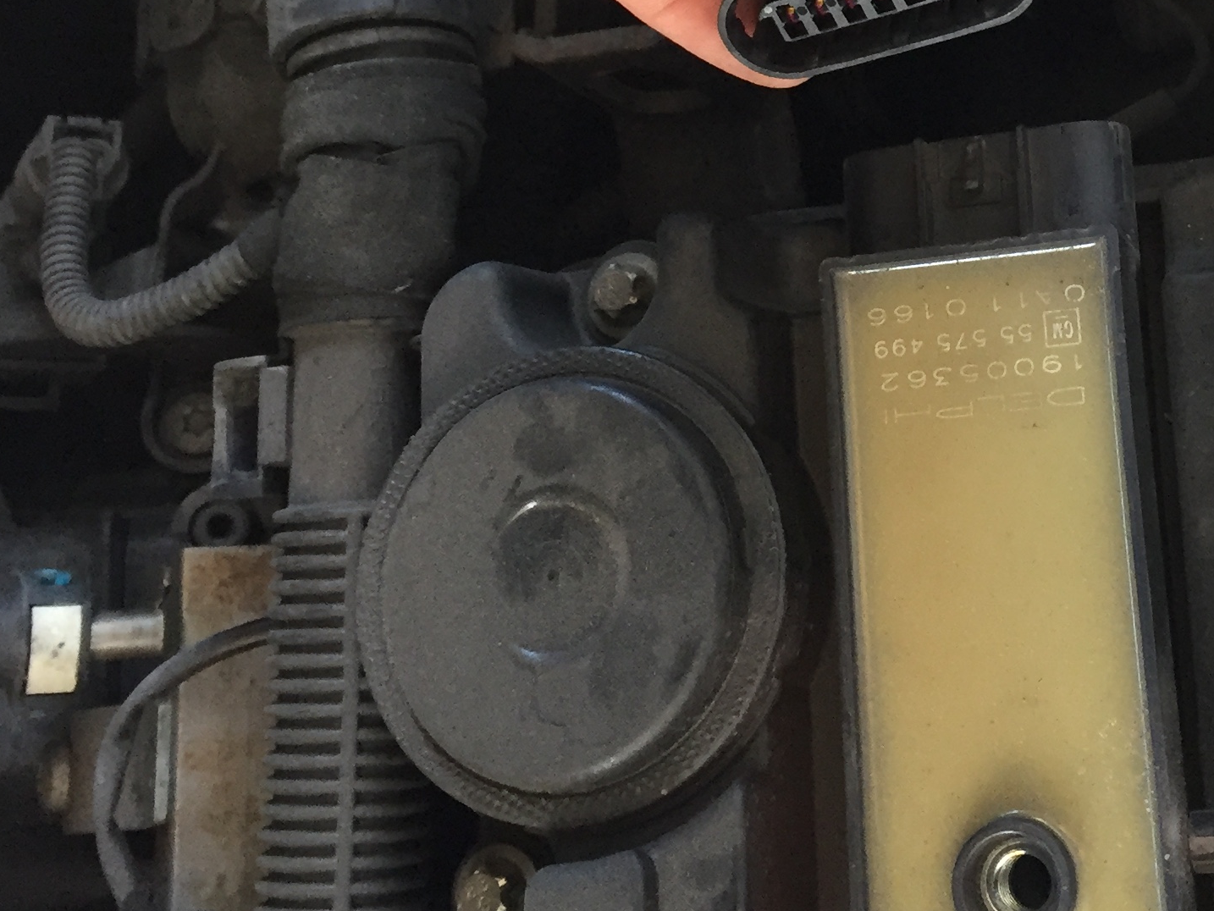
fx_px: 2315
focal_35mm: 66
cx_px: 994
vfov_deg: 21.5
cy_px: -2
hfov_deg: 28.7
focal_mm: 4.15
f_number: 2.2
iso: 160
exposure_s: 1/33
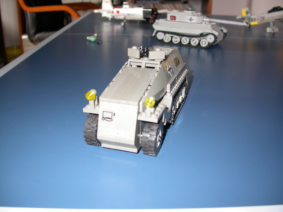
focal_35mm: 38
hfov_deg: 49.0
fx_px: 311
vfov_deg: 37.7
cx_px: 142
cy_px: 106
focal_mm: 7.85
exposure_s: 1/60
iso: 100
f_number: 2.6
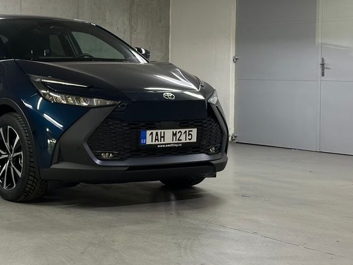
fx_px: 857
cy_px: 104
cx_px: 62
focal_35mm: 84
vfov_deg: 17.6
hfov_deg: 22.9
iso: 250
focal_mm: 6.86
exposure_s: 1/33
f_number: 1.78
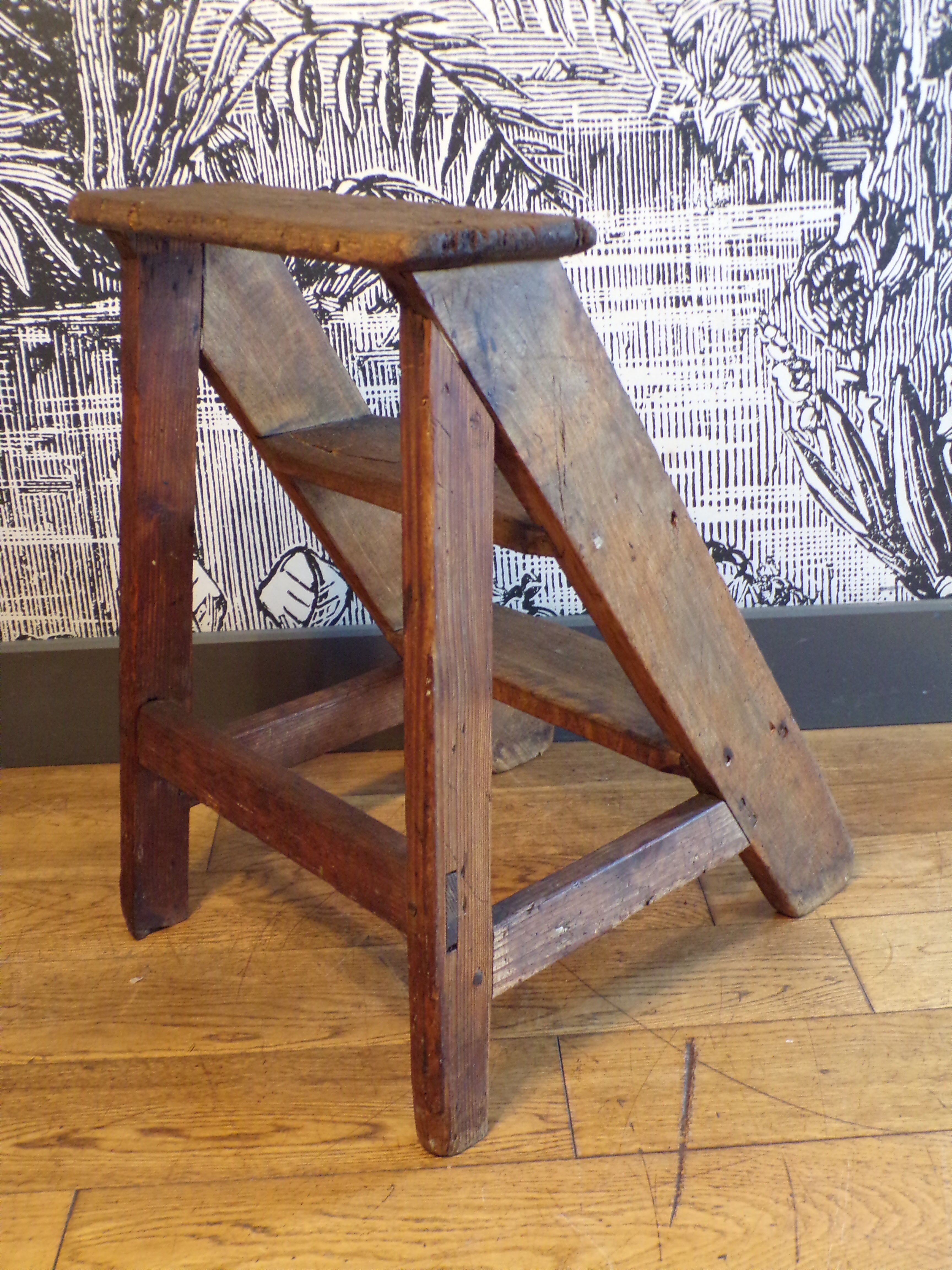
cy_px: 635
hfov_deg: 38.7
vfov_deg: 50.1
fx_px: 1357
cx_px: 476
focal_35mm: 37
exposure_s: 1/14
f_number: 3.3
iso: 400
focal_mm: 6.6
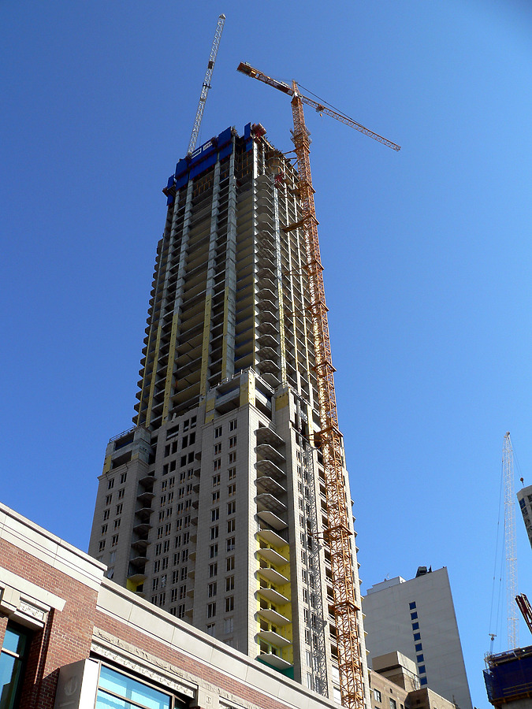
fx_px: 738
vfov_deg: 51.4
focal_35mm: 36
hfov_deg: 39.7
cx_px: 266
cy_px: 354
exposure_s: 1/800
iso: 80
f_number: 4
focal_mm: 6
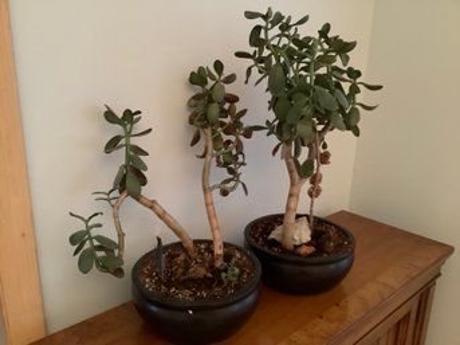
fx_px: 412
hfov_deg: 58.4
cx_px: 230
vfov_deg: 45.4
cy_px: 172
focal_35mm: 31
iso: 320
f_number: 2.4
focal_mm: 3.3
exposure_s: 1/25
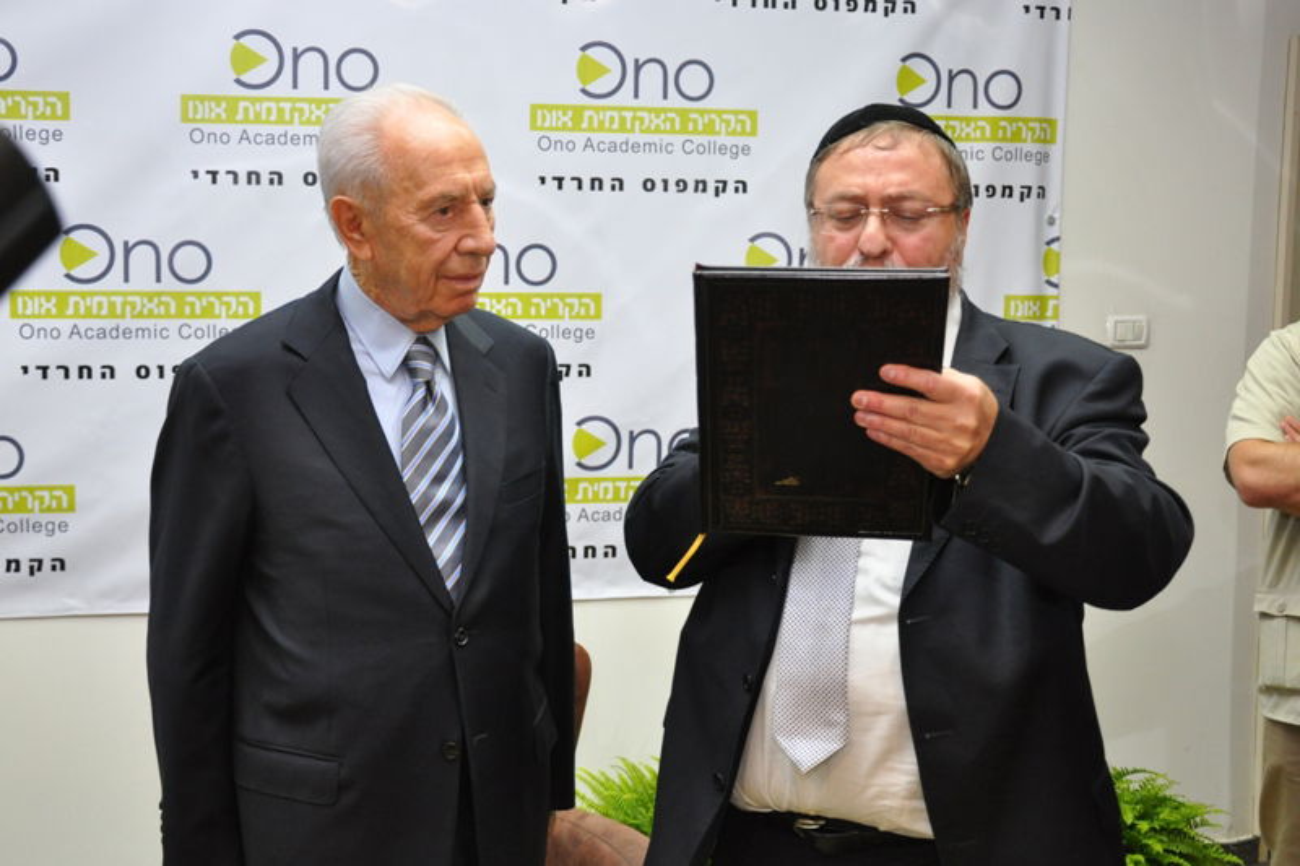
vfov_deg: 36.9
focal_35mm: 36
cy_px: 433
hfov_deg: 53.1
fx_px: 1300
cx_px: 650
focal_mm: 24
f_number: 4
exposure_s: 1/60
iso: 800
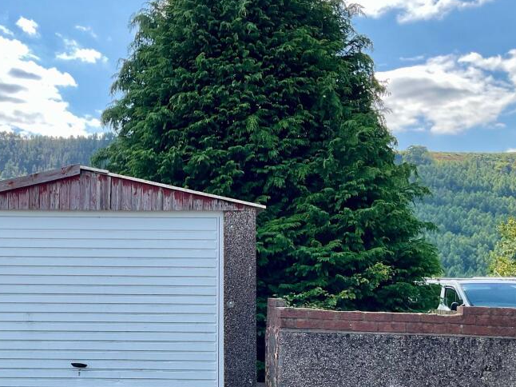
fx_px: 685
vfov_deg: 31.1
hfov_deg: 40.4
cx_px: 144
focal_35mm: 46
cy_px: 276
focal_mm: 3
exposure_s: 1/642
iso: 16
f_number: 1.8
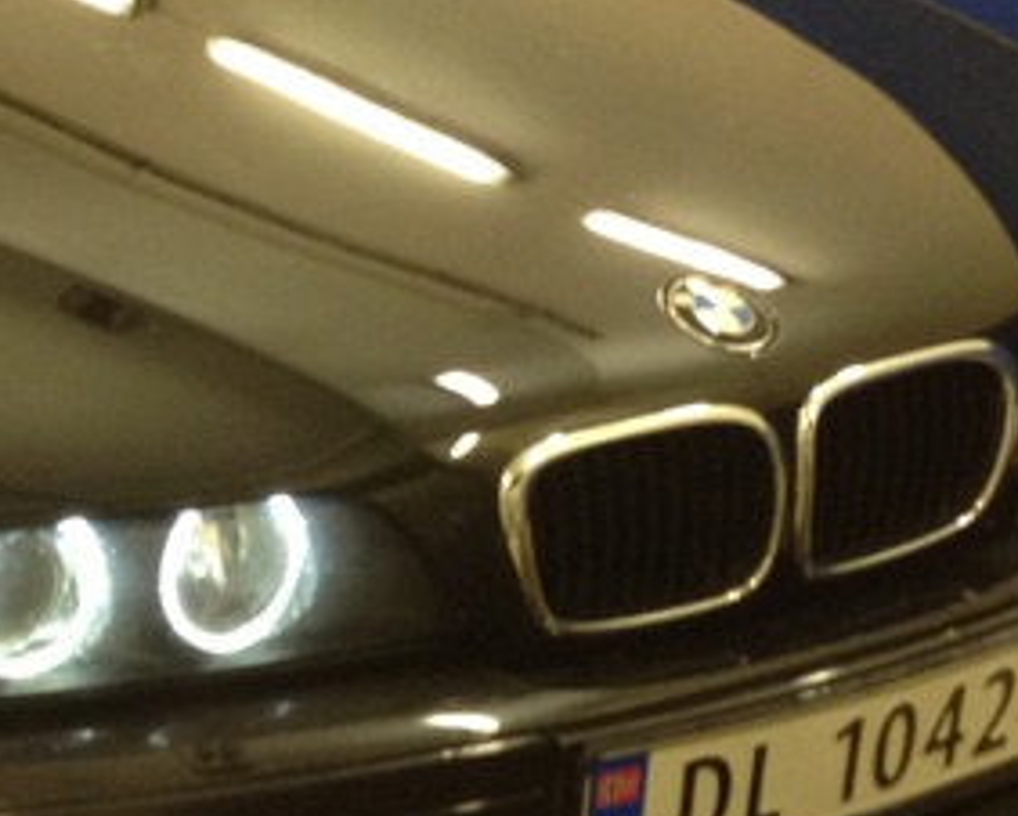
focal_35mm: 117
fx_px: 3528
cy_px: 231
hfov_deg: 15.6
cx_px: -289
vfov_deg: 13.2
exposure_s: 1/20
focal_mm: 4.13
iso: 160
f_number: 2.4
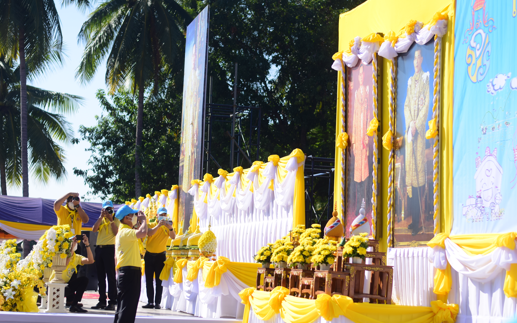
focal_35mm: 77
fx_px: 1085
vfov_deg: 16.9
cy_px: 170
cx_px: 260
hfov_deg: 26.8
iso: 100
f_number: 2.5
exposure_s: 1/2500
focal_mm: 50
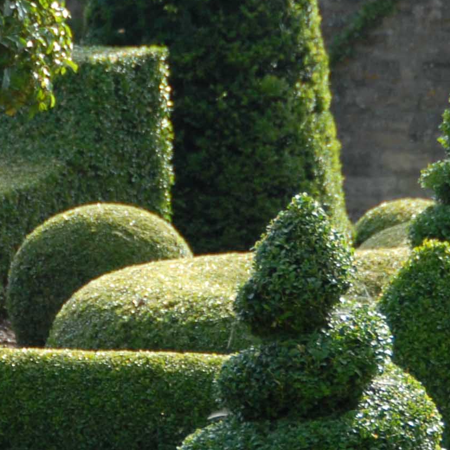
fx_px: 8295
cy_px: 339
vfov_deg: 3.1
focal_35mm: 564
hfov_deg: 3.1
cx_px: 271
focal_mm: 95
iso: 200
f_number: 5.3
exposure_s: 1/250
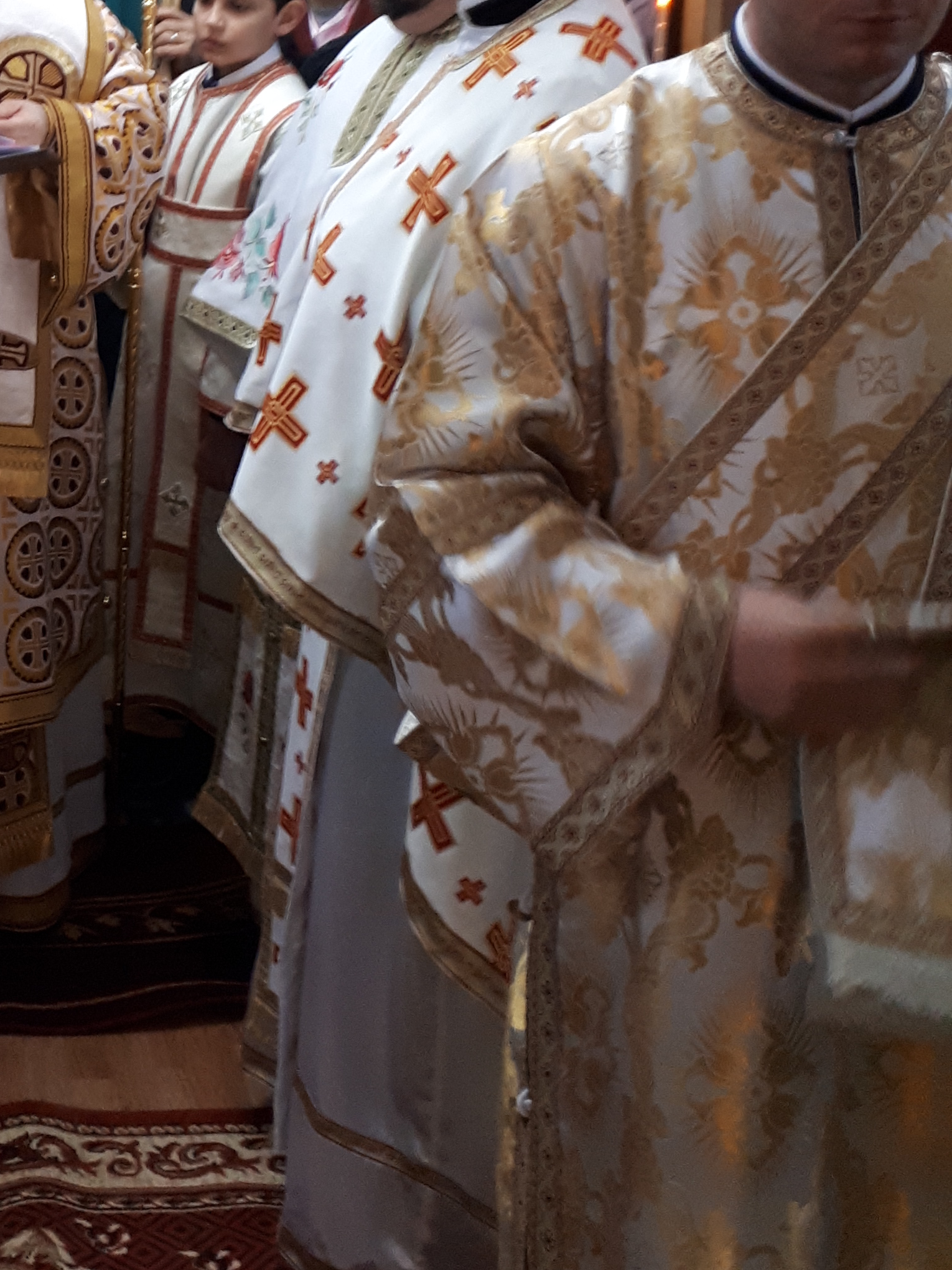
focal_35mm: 61
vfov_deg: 30.1
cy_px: 89
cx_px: -121
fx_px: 2237
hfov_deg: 22.5
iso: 200
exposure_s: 1/33
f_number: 1.9
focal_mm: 3.6
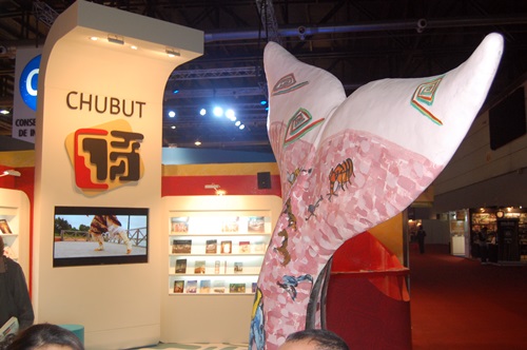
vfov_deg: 36.8
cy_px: 175
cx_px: 264
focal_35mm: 36
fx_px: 526
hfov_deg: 53.2
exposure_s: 1/100
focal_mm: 24
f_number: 5.6
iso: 800
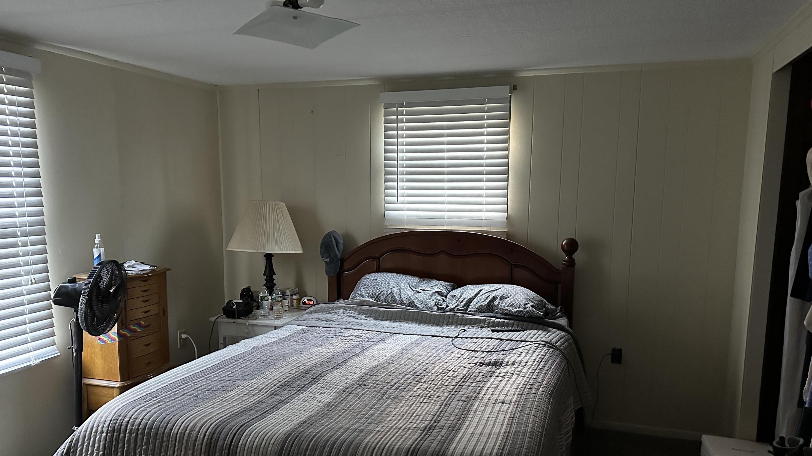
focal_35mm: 27
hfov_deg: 69.9
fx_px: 581
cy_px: 263
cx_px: 415
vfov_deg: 42.8
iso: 1000
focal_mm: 6.86
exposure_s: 1/39
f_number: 1.78
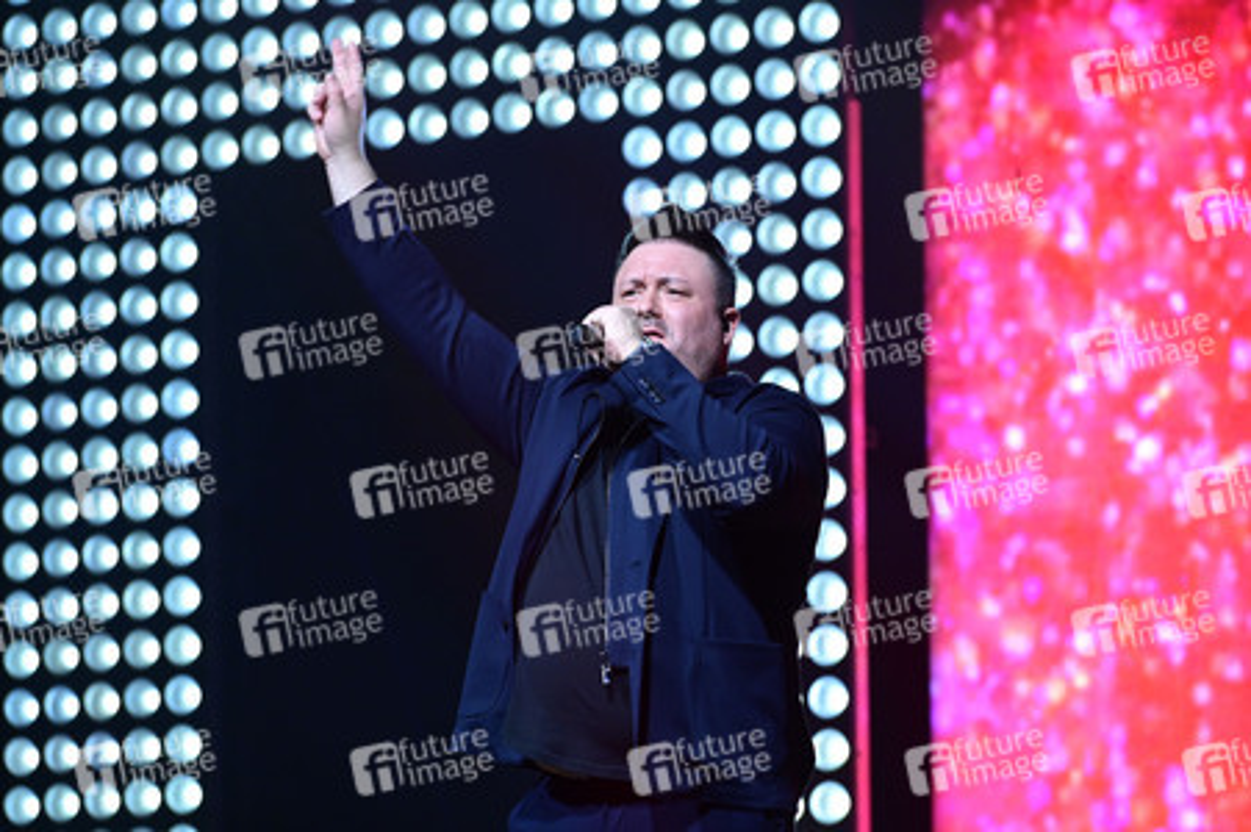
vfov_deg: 6.9
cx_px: 626
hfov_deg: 10.3
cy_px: 416
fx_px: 6945
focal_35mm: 200
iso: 3200
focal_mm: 200
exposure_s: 1/400
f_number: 5
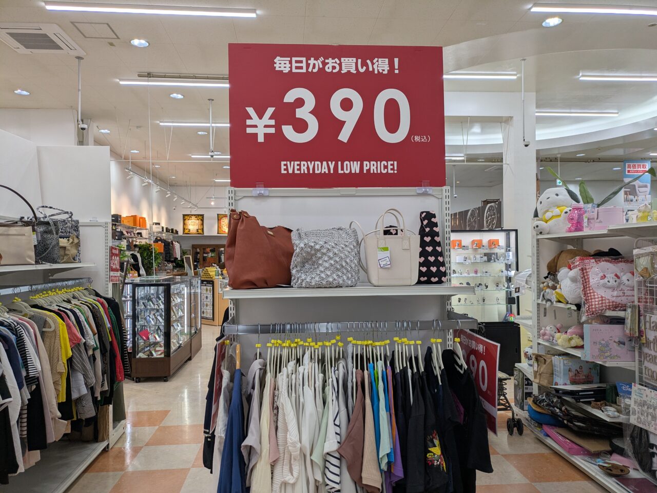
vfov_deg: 54.9
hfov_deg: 69.4
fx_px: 475
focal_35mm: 25
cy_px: 246
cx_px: 328
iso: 60
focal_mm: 5.43
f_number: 1.89
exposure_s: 1/153
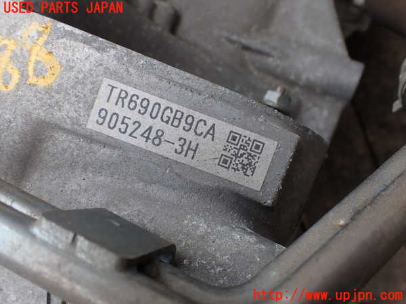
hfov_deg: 60.0
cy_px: 152
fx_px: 352
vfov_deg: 46.8
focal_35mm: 30
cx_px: 203
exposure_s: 1/200
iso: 100
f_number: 3.2
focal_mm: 5.4
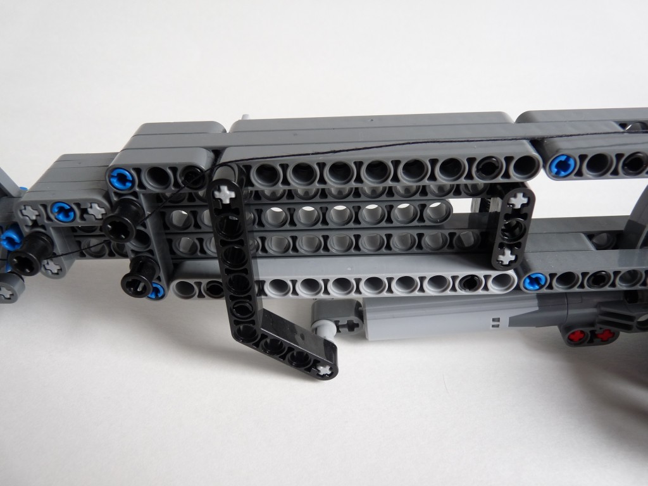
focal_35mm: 27
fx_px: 505
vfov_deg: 51.4
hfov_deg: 65.3
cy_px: 243
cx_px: 324
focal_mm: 4.8
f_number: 3.2
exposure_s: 1/60
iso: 100
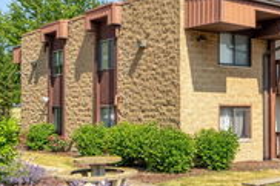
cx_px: 251
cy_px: 72
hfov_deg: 32.8
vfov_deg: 23.3
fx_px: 451
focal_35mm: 58
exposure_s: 1/400
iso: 400
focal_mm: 15
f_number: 11
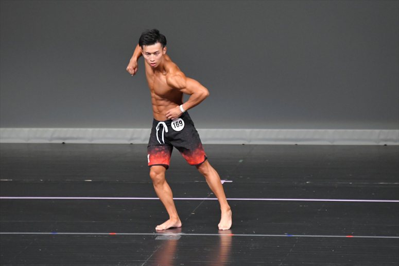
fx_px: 3822
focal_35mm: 345
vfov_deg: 4.0
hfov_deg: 6.0
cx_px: 200
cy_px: 133
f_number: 5.6
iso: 5000
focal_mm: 230
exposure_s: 1/400
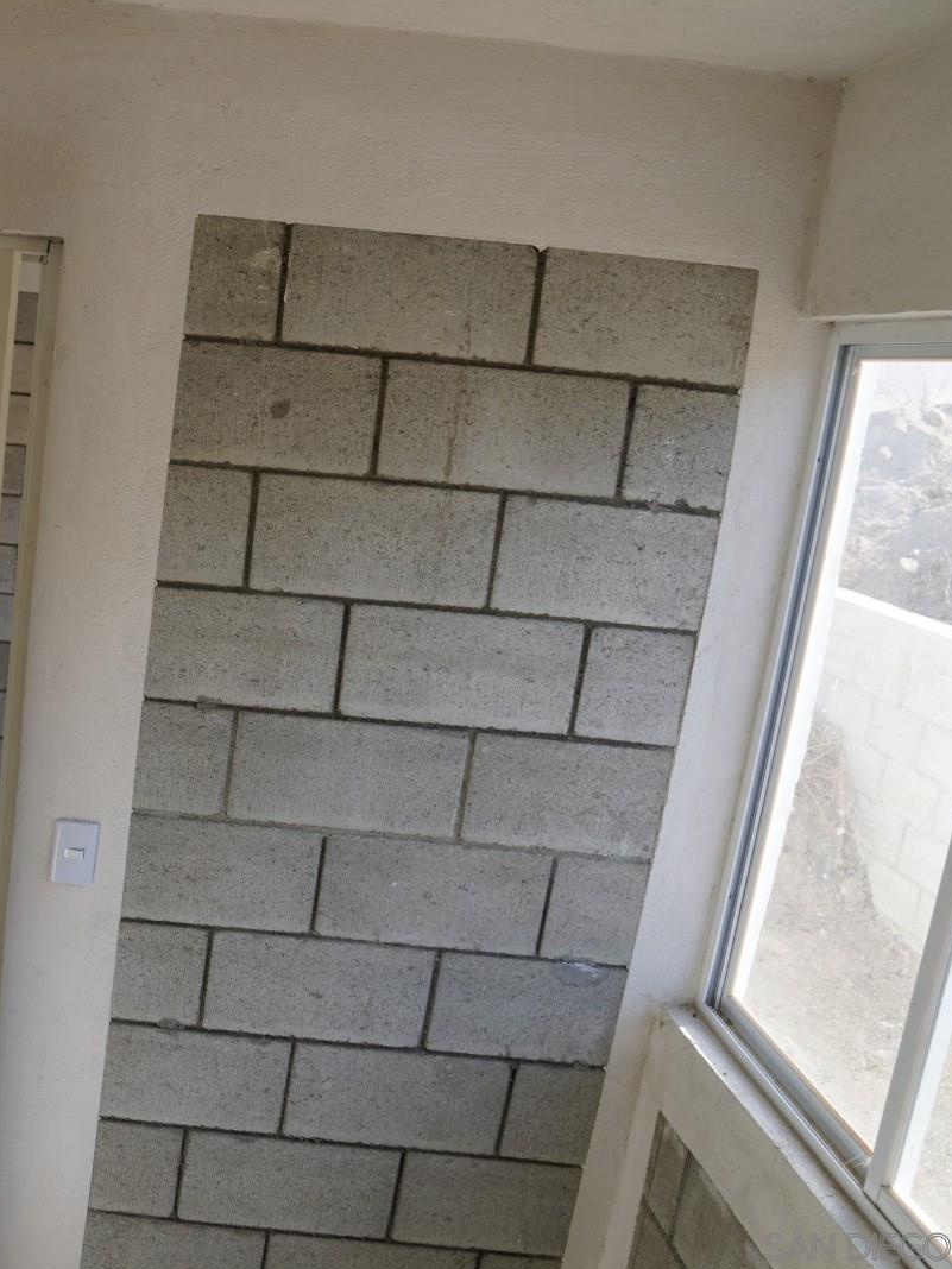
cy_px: 631
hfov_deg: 37.9
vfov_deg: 52.6
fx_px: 1283
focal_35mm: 35
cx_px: 87
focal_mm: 24
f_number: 4
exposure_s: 1/160
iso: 100
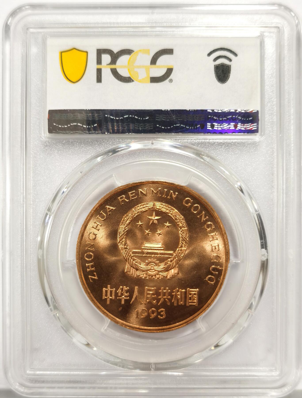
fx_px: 623
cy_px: 199
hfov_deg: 27.2
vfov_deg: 35.4
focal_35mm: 54
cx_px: 151
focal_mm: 5.56
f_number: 16
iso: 125
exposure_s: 1/100
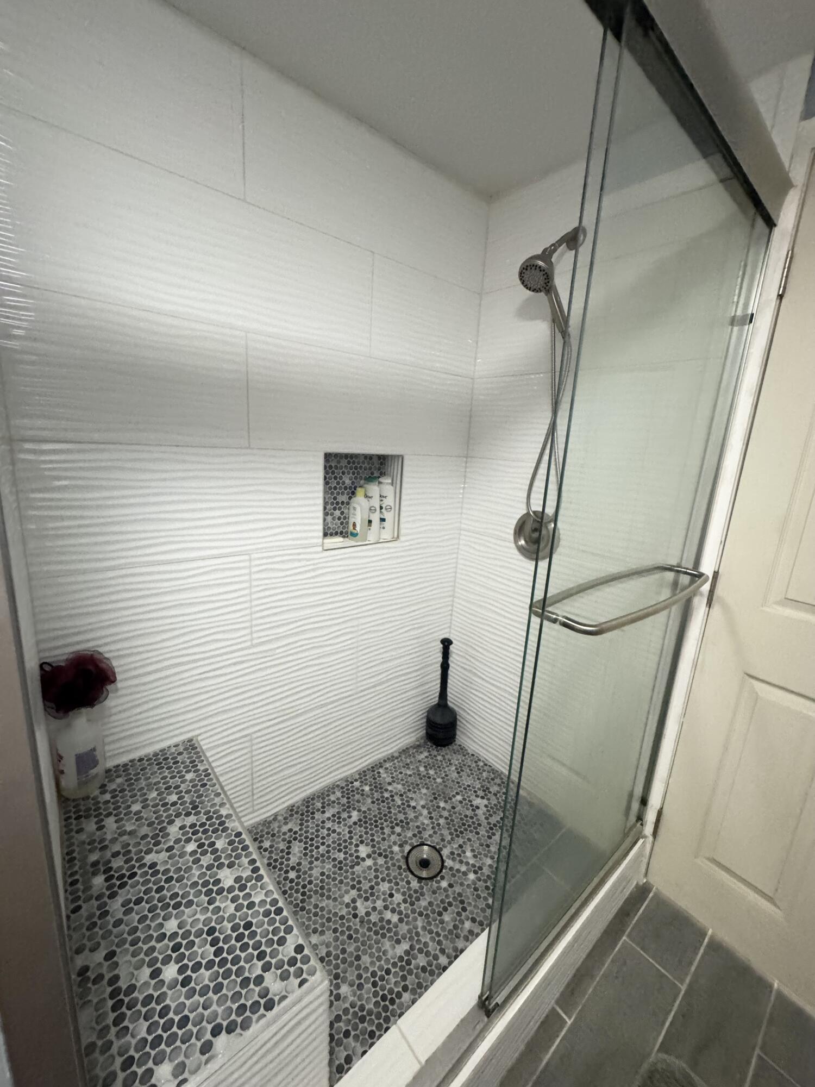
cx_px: 408
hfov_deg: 85.7
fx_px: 439
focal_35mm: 14
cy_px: 544
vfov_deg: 102.1
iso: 1000
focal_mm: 2.22
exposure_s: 1/60
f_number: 2.2
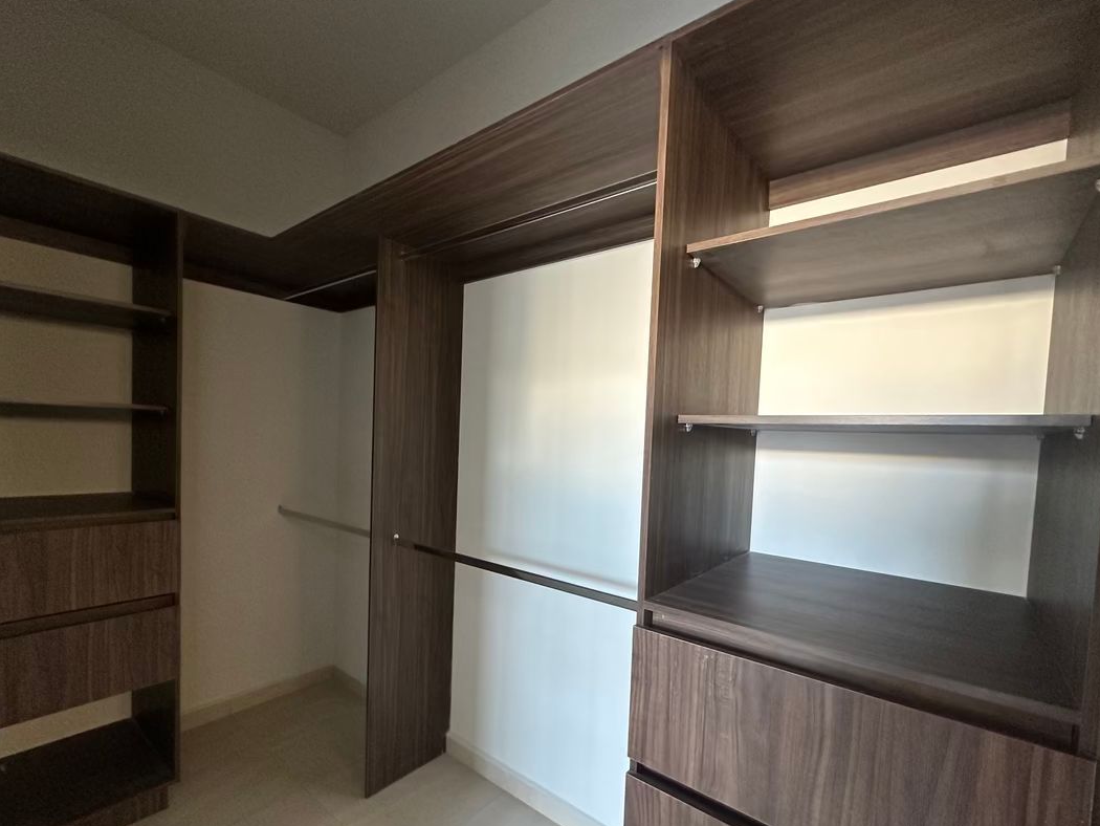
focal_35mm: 16
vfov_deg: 77.8
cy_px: 464
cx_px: 560
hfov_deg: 94.5
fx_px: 509
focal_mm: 2.22
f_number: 2.2
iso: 320
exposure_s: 1/60
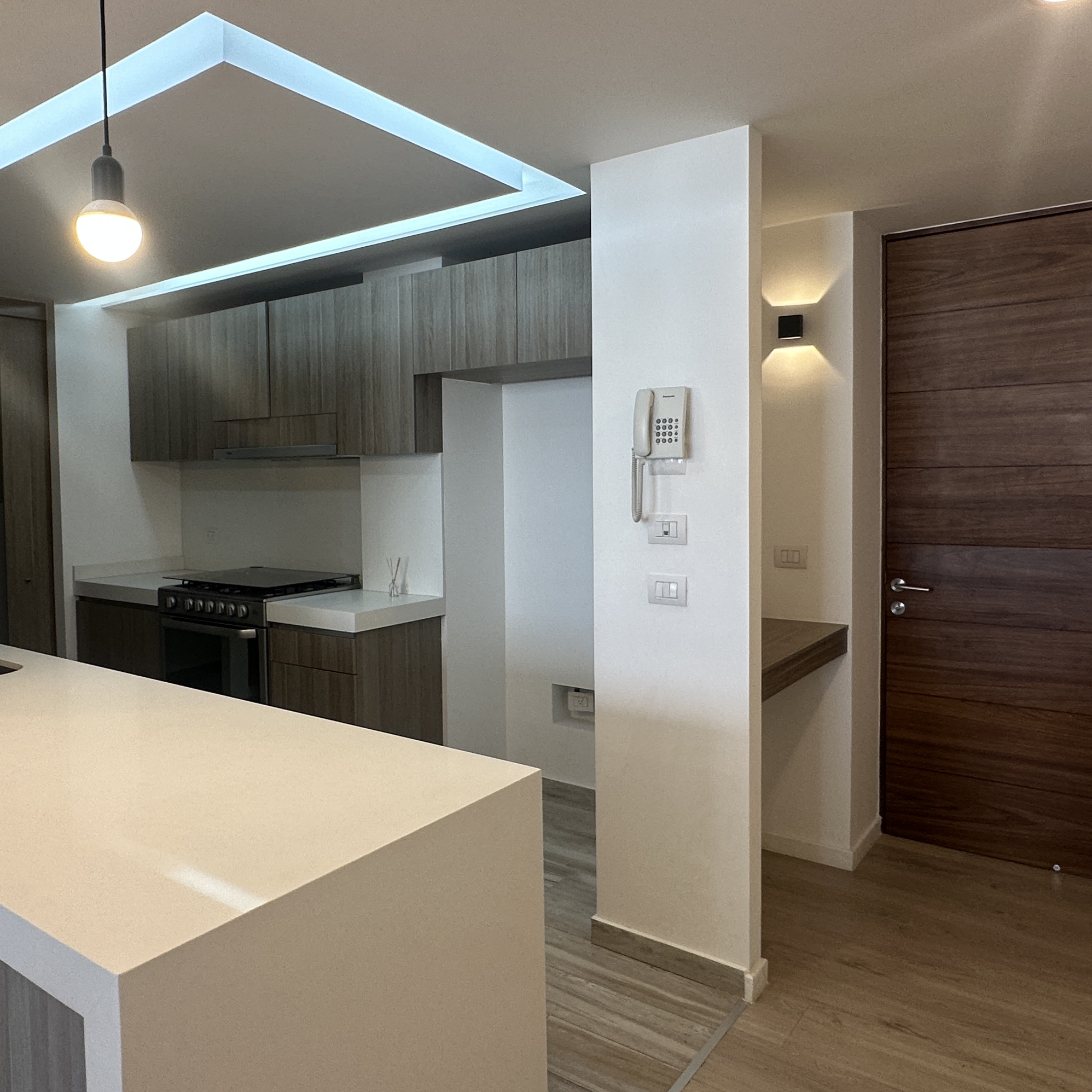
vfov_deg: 62.9
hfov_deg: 62.8
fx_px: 892
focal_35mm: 25
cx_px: 492
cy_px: 511
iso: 100
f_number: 2.2
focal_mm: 2.22
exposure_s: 1/120
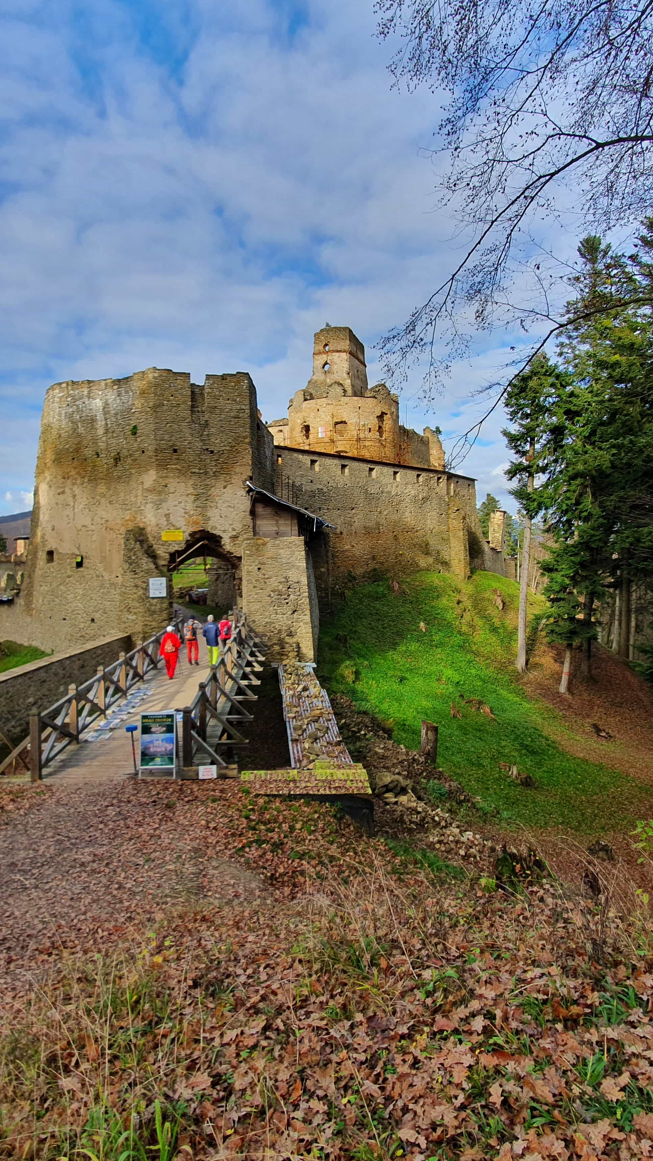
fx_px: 585
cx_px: 289
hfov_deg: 58.2
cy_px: 577
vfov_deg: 89.6
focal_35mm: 19
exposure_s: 1/473
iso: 50
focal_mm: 1.8
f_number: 2.2
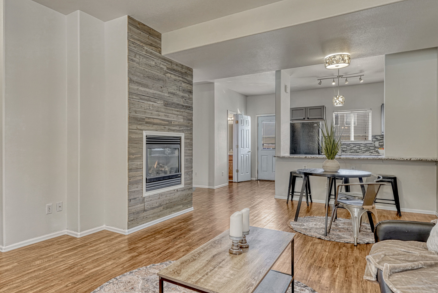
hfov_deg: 81.1
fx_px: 254
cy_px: 151
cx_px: 191
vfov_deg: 59.9
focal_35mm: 21
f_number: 8
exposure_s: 1/100
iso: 400
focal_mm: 16.7
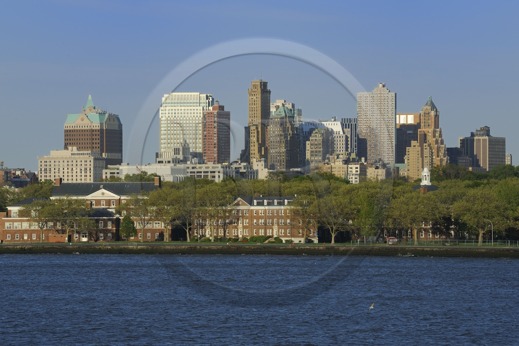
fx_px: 2883
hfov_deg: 10.3
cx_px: 260
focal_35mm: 200
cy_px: 173
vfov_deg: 6.9
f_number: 13
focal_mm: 200
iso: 200
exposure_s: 1/200
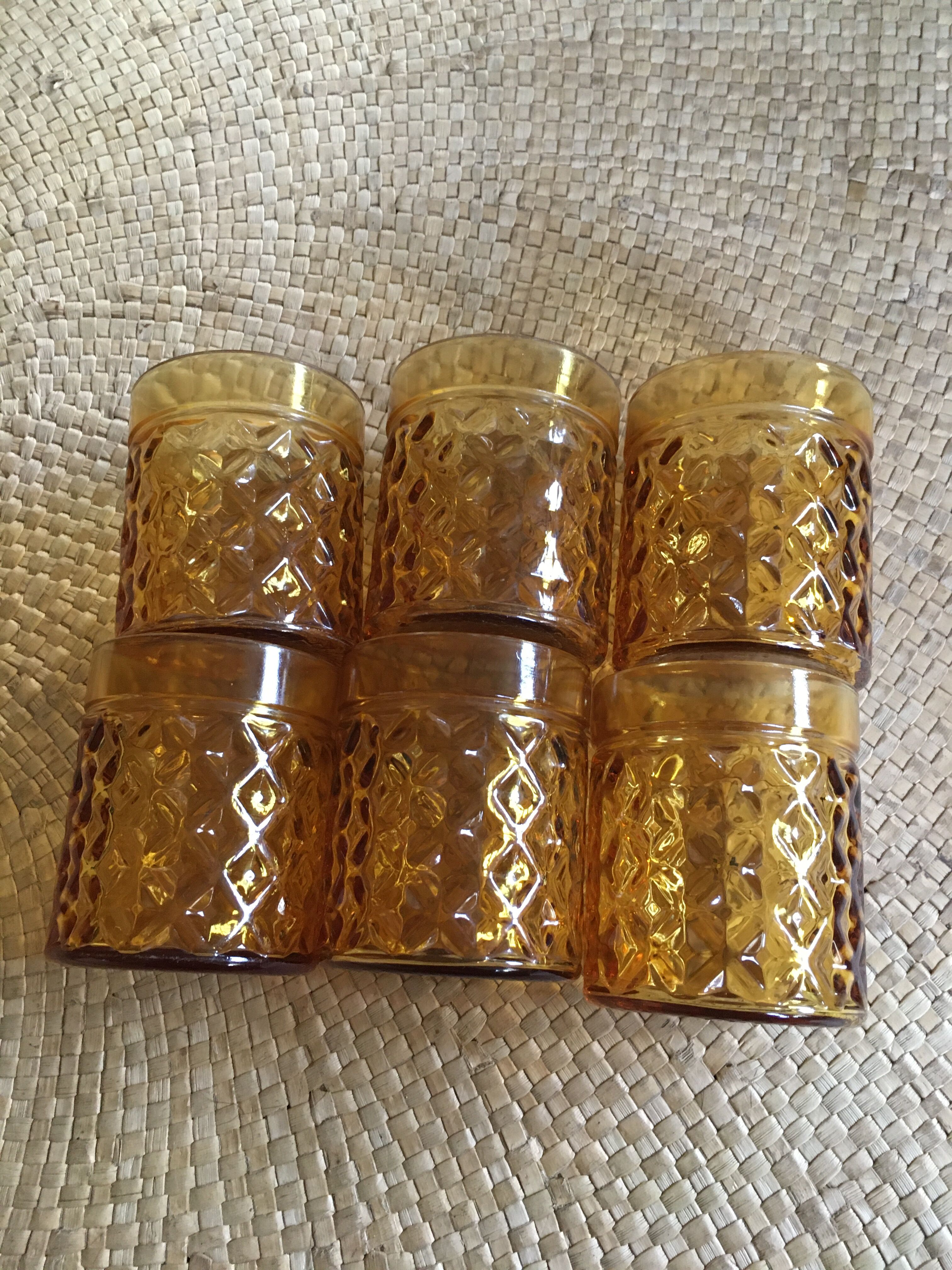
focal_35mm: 29
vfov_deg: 61.7
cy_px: 635
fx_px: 1063
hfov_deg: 48.2
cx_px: 476
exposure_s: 1/33
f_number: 2.2
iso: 250
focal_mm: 4.15
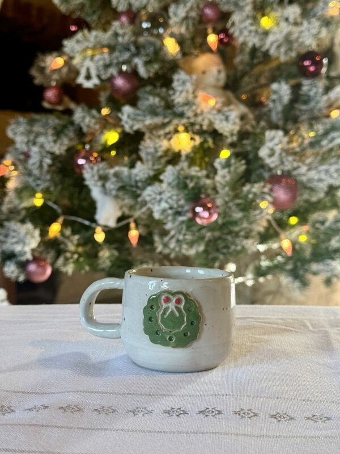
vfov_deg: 39.7
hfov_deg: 30.3
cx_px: 170
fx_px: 629
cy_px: 227
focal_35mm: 48
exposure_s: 1/50
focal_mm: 6.76
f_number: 1.78
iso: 200
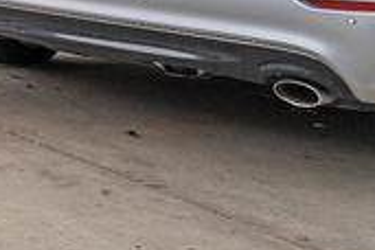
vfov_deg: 12.0
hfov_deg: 9.4
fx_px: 1094
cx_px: -958
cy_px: -194
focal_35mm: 105
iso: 100
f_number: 9
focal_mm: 14
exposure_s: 1/25
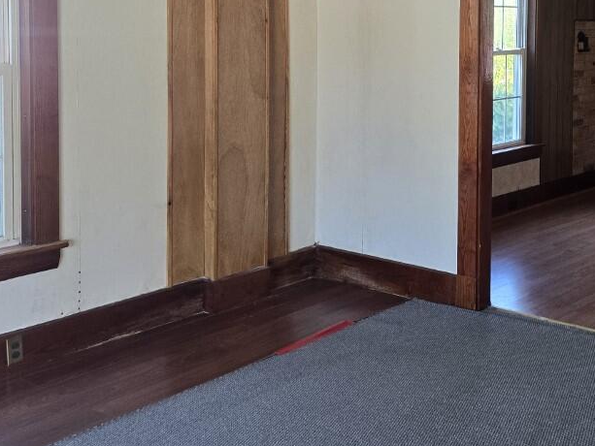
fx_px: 928
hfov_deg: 34.9
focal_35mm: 54
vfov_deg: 26.6
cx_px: 430
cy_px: 96
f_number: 1.7
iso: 200
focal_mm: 6.3
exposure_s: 1/120
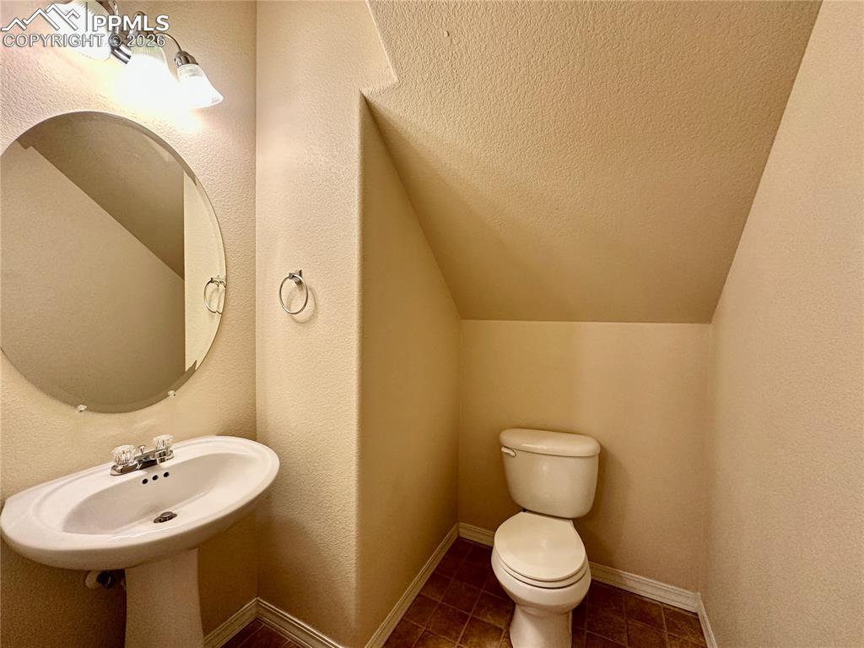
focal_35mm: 14
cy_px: 324
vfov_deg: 85.6
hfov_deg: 102.1
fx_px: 349
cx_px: 432
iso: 250
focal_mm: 2.22
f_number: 2.2
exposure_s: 1/120
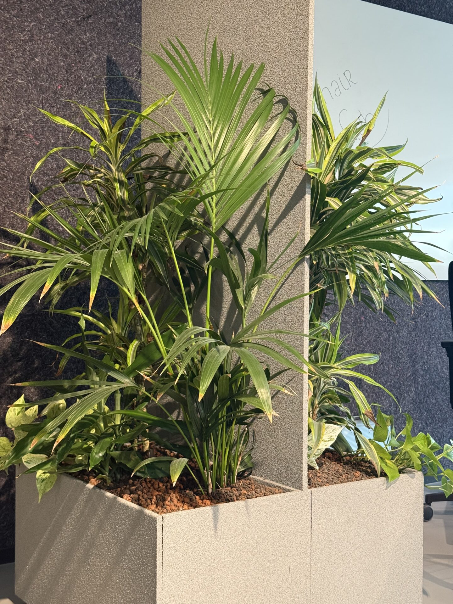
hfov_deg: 30.3
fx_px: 838
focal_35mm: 48
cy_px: 302
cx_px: 226
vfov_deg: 39.7
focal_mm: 6.76
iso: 160
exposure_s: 1/50
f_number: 1.78
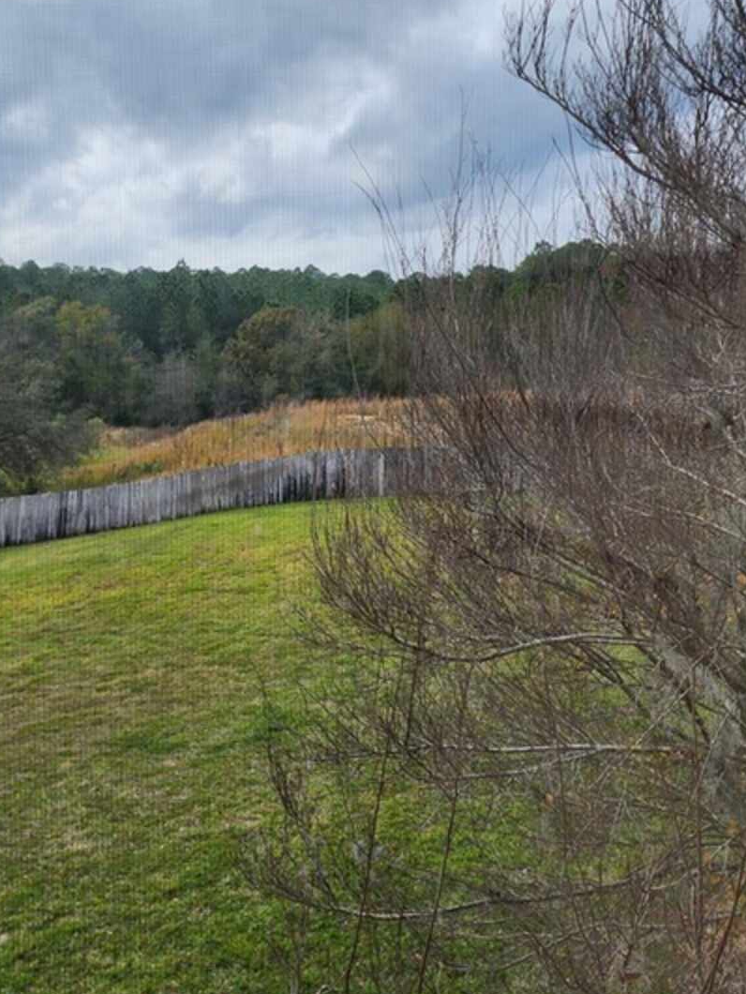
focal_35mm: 37
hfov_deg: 38.7
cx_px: 351
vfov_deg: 49.7
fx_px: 1062
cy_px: 382
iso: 12
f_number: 1.8
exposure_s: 1/624
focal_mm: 6.4
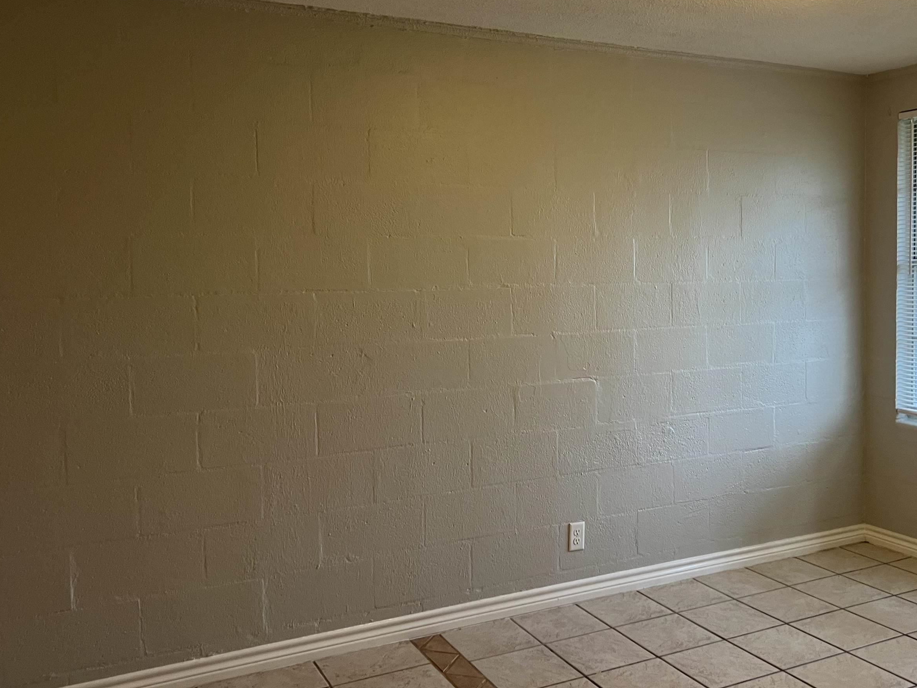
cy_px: 301
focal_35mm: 34
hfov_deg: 53.6
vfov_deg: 41.7
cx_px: 545
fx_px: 901
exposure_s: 1/60
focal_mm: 5.7
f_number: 1.5
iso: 250
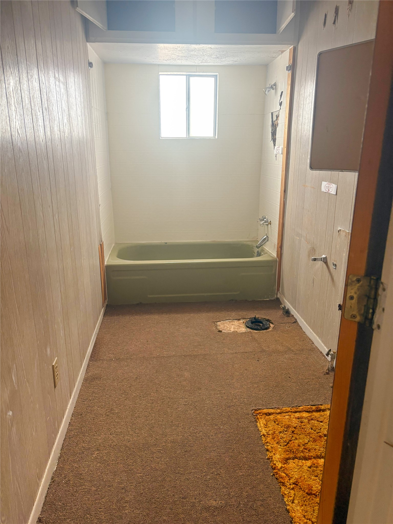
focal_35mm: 26
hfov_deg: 53.1
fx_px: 394
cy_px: 262
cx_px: 196
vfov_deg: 67.3
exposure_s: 1/60
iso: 200
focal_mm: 5.96
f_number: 1.6
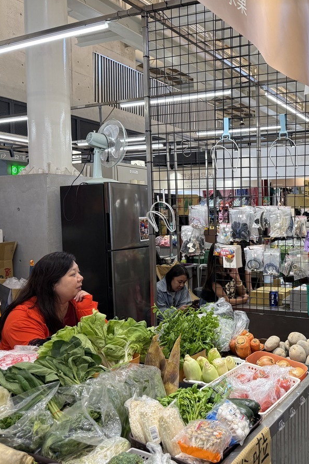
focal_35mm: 34
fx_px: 438
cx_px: 273
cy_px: 230
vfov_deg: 55.8
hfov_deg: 36.7
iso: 125
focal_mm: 6.76
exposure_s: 1/120
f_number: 1.78
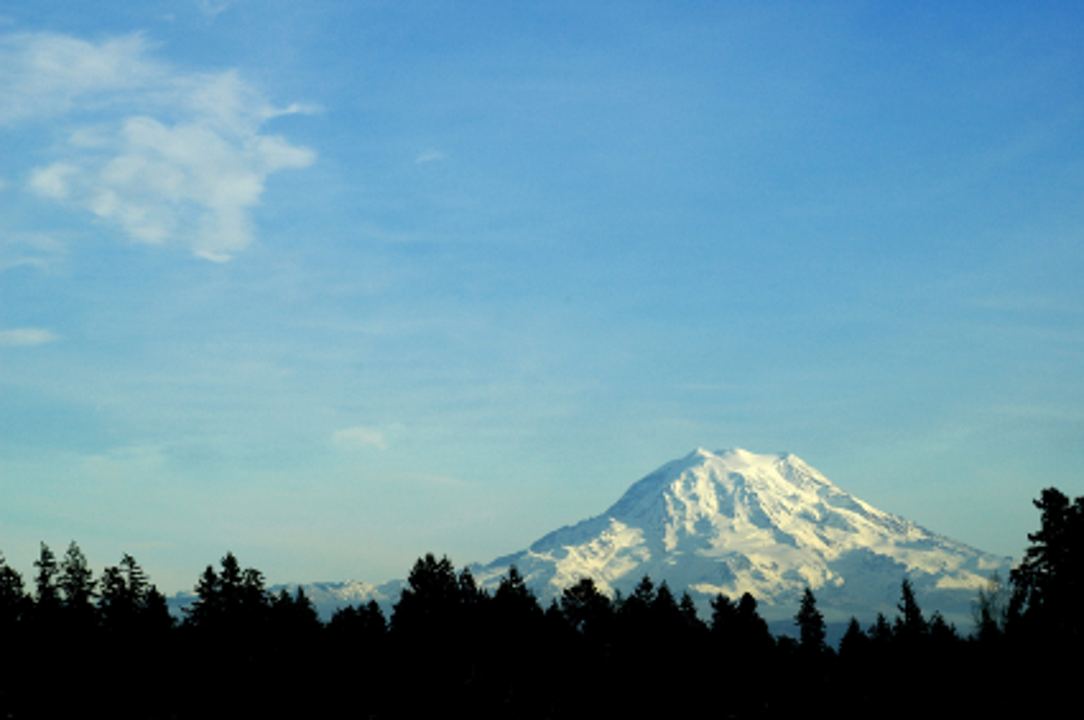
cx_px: 542
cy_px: 360
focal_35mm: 123
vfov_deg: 11.1
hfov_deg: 16.7
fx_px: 3698
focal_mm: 82
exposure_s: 1/320
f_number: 11
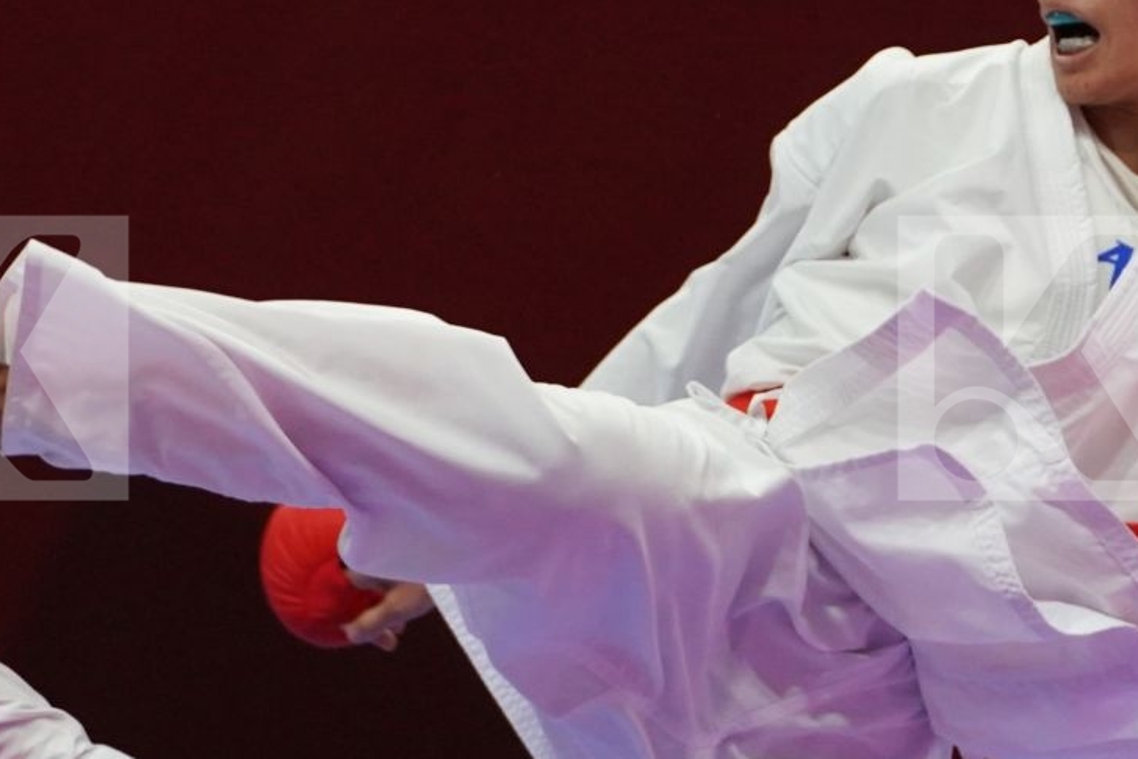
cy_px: 358
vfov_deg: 1.8
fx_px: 23711
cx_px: 513
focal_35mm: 750
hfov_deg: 2.7
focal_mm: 202
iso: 2500
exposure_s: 1/1000
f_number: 4
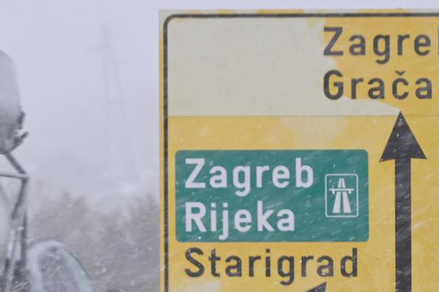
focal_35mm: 434
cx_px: 6
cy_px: 231
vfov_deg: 3.2
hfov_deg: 4.7
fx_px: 5289
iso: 160
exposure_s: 1/160
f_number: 6.3
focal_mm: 150
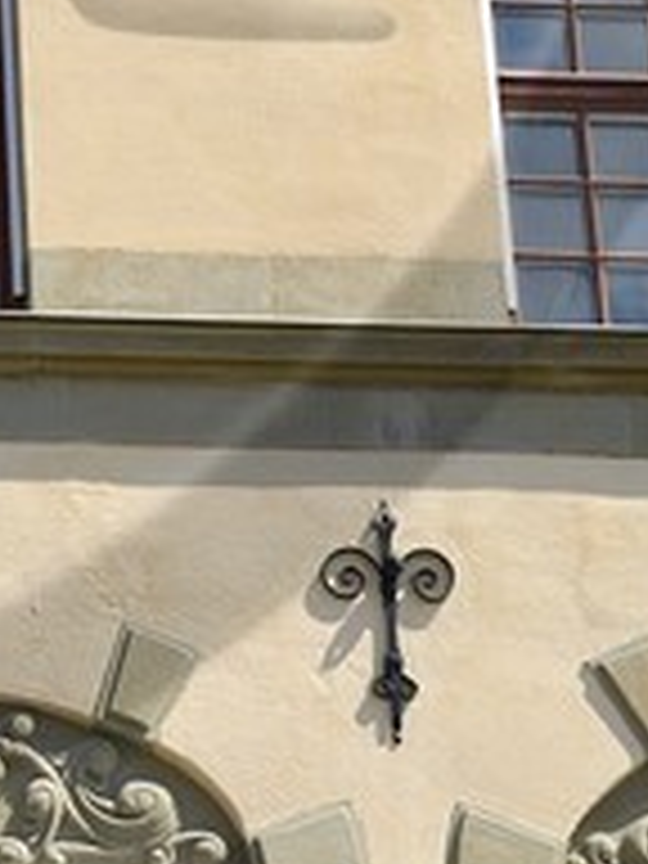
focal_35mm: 256
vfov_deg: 7.6
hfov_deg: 5.7
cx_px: -578
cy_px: -508
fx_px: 6390
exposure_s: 1/250
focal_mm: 32
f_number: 9
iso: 100
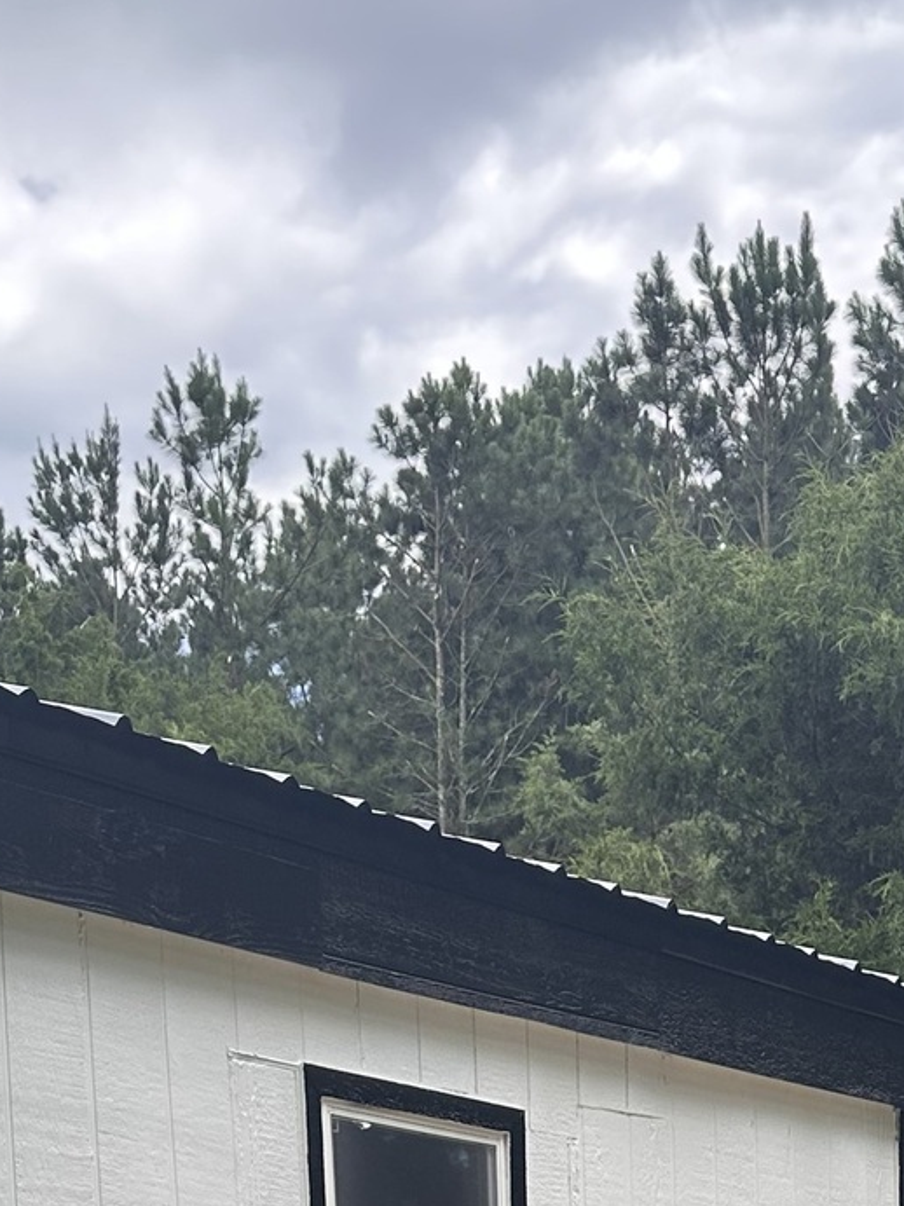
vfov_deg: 21.0
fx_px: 2786
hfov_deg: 18.2
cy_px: 1773
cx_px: 756
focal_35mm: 80
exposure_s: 1/1664
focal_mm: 6.86
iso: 80
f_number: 1.78
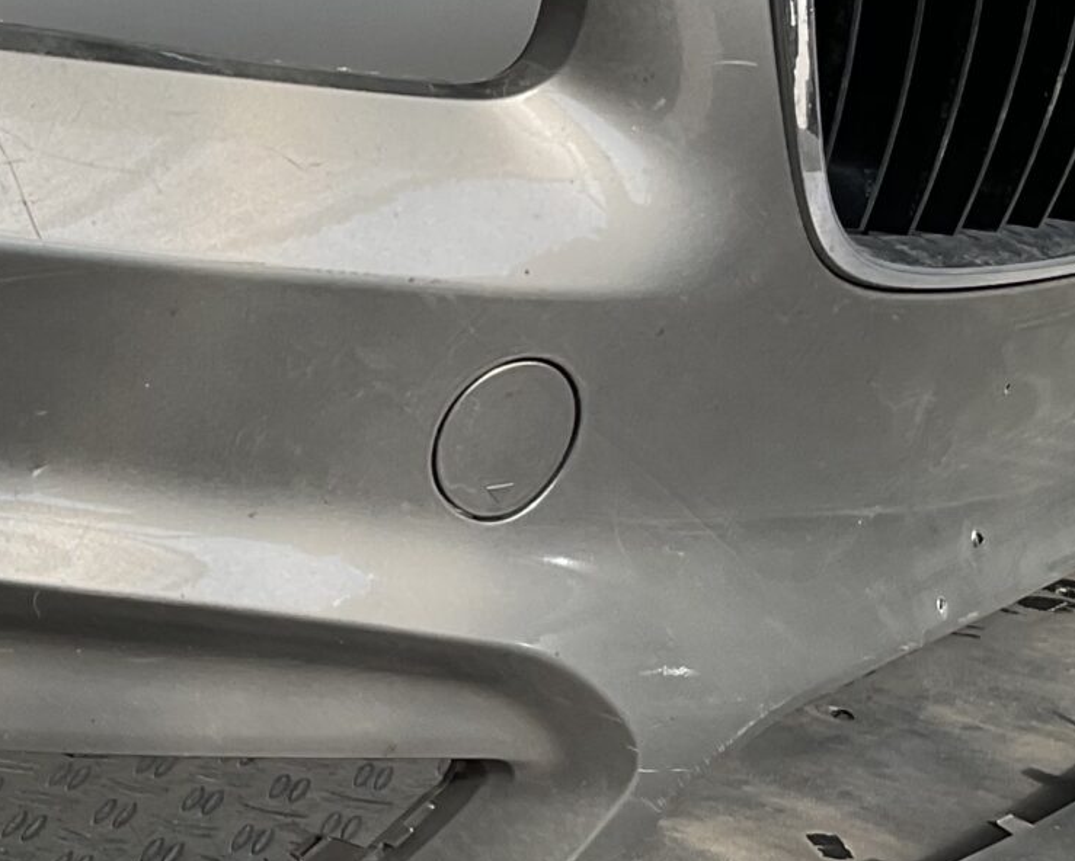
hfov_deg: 18.5
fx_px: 3120
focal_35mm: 98
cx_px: -218
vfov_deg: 15.7
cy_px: 425
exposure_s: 1/415
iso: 16
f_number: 1.8
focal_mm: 3
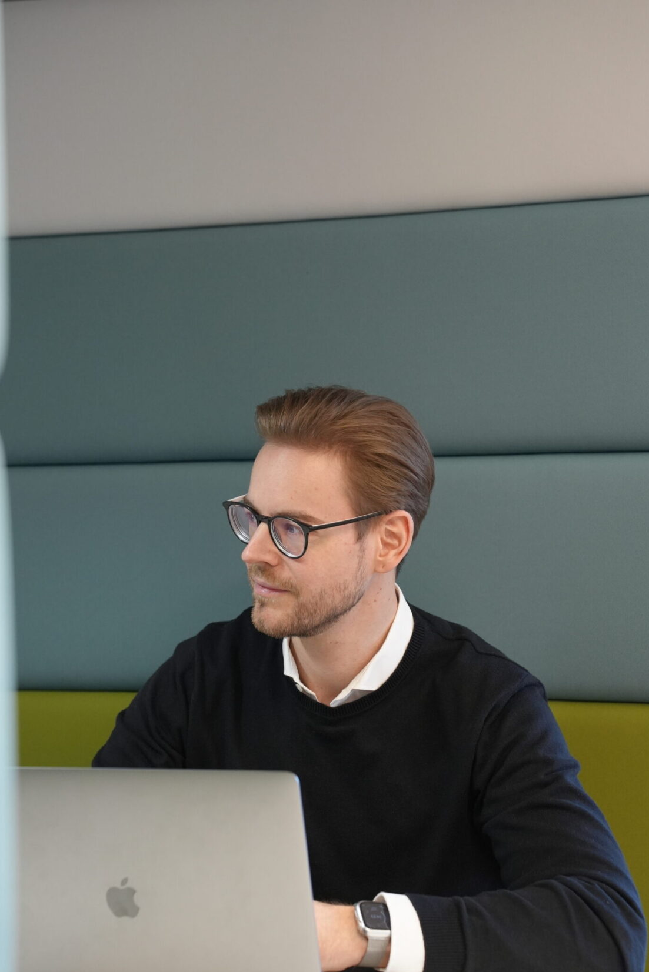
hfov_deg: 16.5
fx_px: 2243
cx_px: 331
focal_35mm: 83
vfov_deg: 24.5
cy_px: 508
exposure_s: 1/160
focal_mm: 67
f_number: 4
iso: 2500
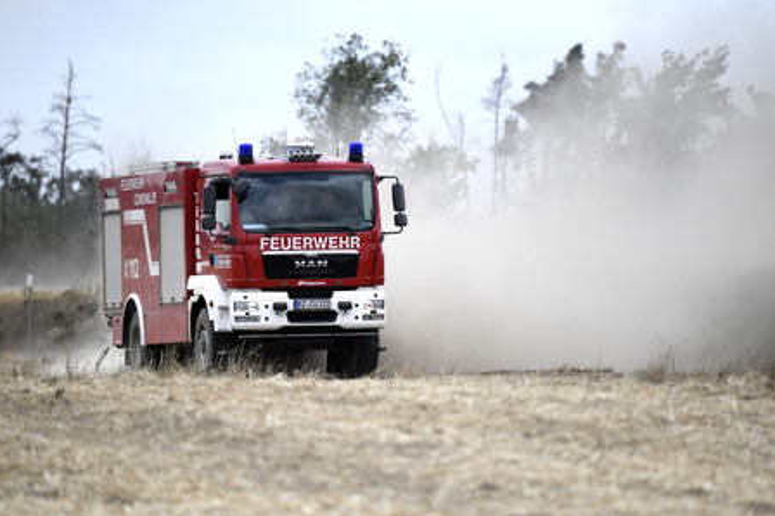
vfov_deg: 3.4
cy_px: 258
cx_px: 387
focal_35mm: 403
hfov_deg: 5.1
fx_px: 8669
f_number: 5.6
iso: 2000
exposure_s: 1/8000
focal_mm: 400
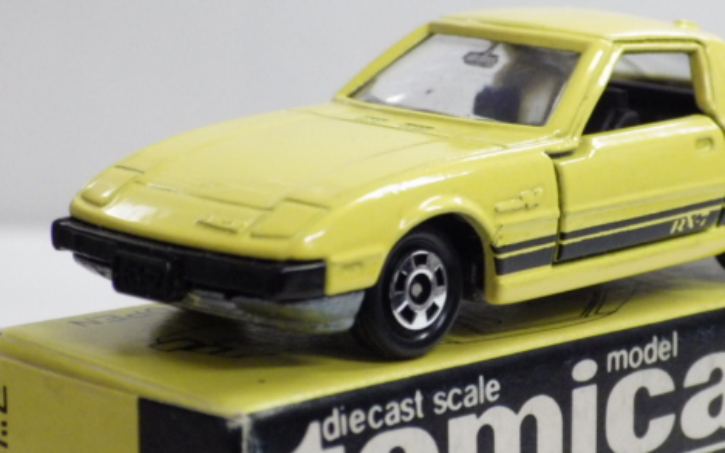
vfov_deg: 8.8
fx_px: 2944
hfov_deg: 14.0
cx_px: 456
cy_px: 201
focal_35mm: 149
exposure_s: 1/50
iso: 800
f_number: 4.6
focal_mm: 18.4
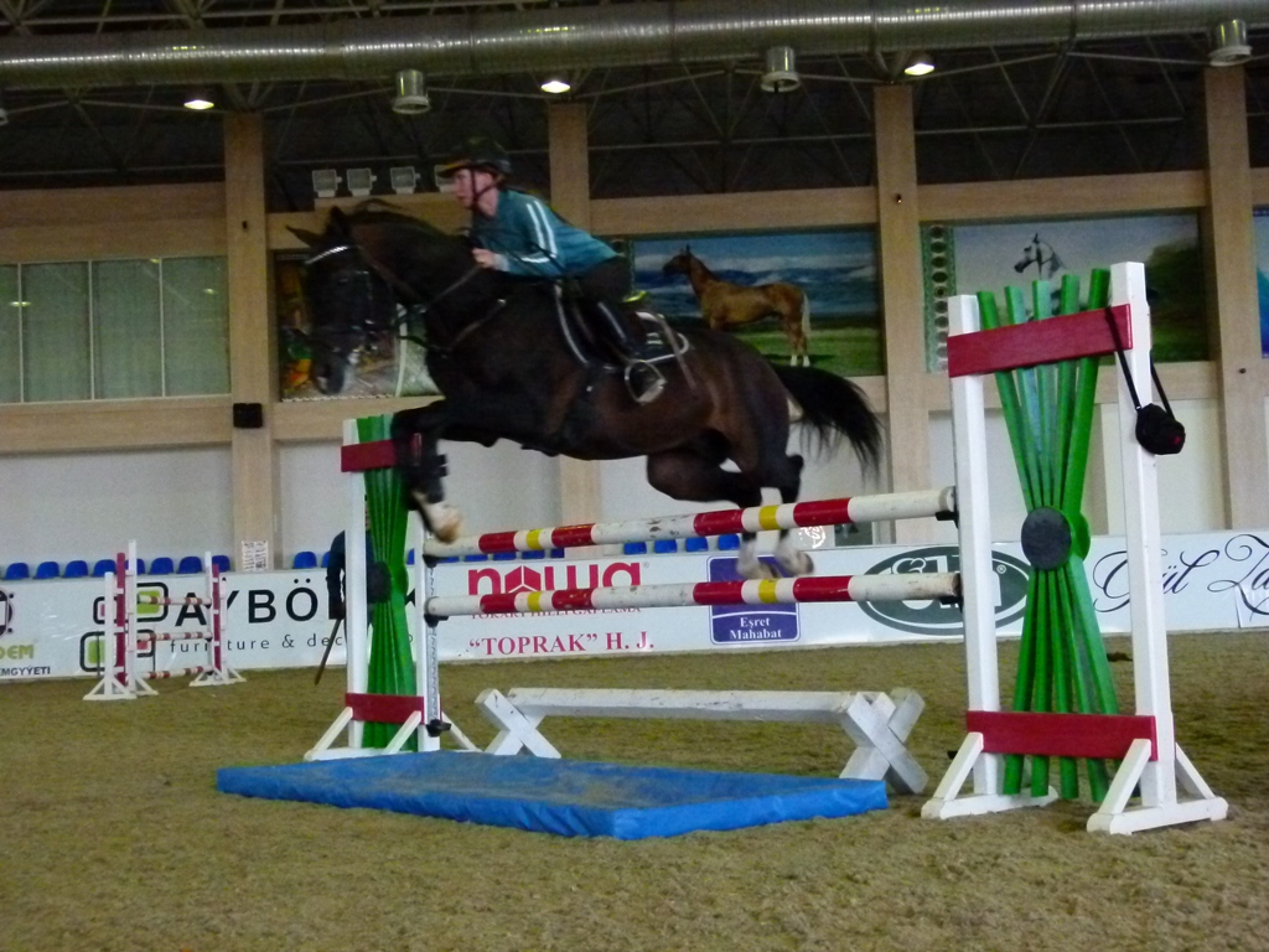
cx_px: 634
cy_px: 476
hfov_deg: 38.2
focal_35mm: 50
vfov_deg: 29.1
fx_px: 1833
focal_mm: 9
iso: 1000
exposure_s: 1/250
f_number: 3.2
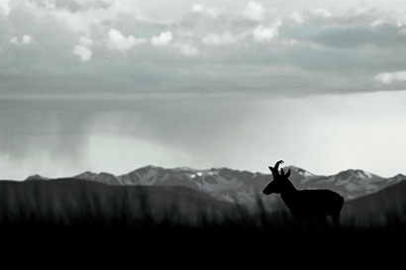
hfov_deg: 3.4
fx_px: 6741
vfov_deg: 2.3
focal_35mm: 598
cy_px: 159
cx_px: 224
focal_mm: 490
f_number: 11
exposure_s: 1/500
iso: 2500
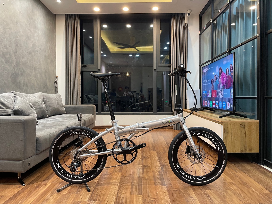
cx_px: 136
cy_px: 102
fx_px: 204
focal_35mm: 26
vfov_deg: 53.1
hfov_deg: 67.3
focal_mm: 4.2
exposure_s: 1/50
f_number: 1.6
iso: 250
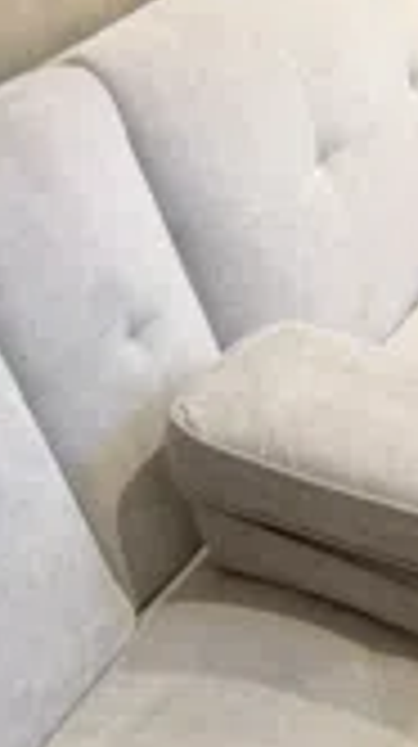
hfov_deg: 19.0
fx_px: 1245
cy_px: 770
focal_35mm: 63
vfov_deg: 30.7
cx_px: 270
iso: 250
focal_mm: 6.76
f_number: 1.78
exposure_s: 1/60
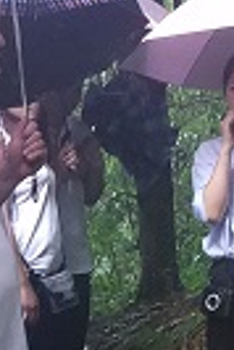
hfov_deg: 10.6
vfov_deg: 16.0
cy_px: 332
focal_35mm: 126
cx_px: 342
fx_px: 1225
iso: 800
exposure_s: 1/33
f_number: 2
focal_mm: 4.06
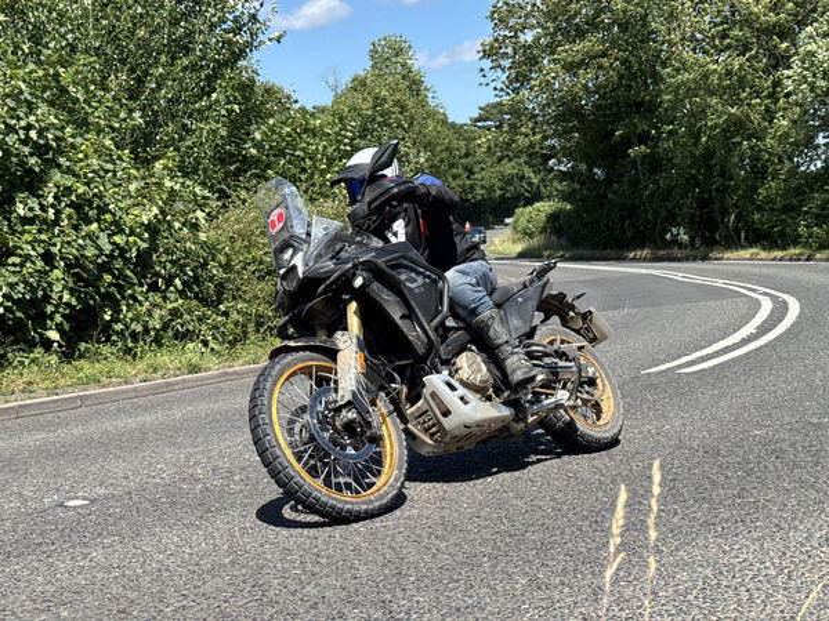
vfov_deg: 30.3
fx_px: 1150
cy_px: 310
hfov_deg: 39.7
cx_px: 414
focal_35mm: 48
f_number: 1.78
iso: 64
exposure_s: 1/2833
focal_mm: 6.76
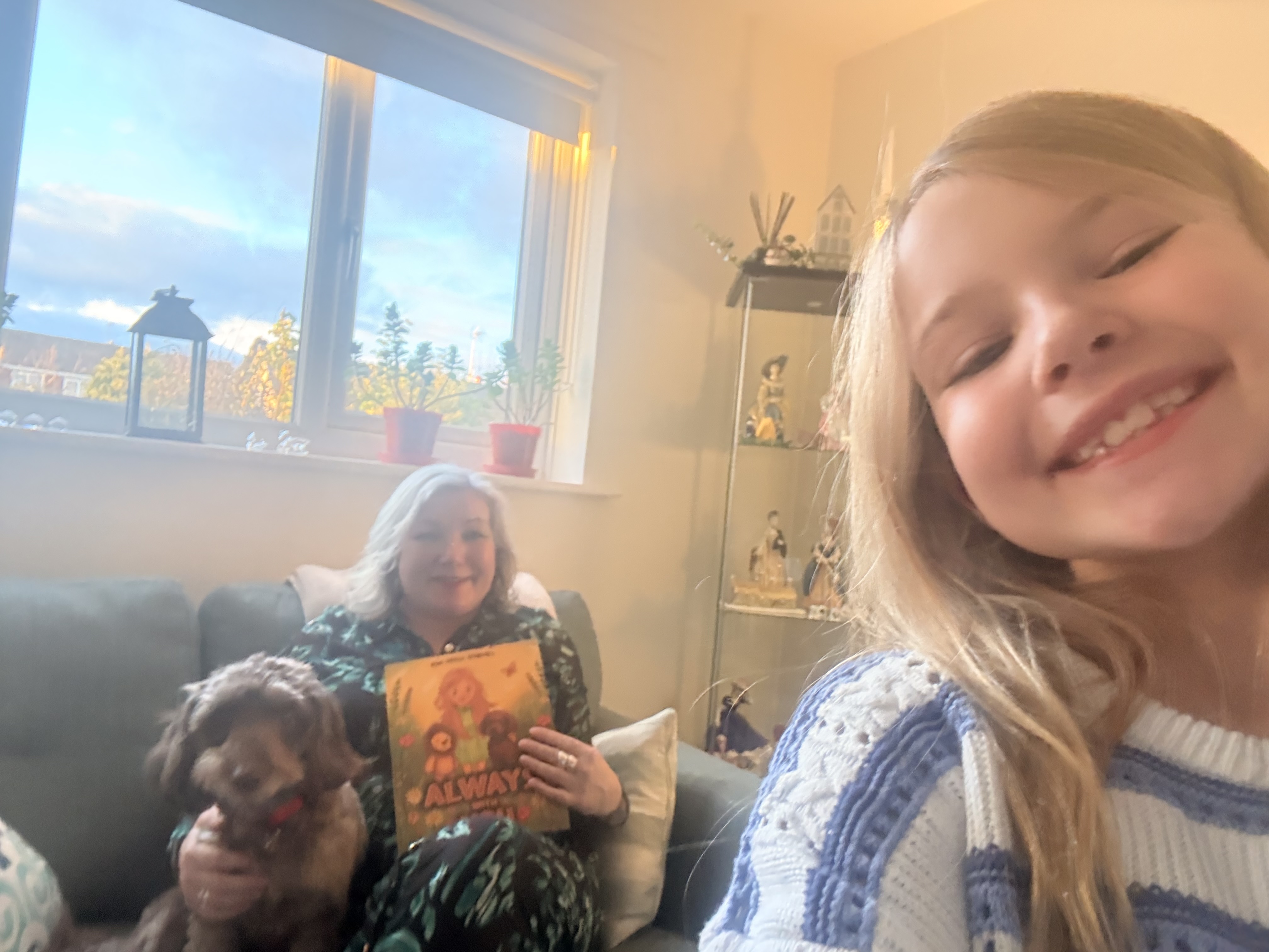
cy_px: 476
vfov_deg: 58.9
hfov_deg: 73.9
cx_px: 634
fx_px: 843
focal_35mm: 23
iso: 250
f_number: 1.9
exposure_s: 1/30
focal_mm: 2.69
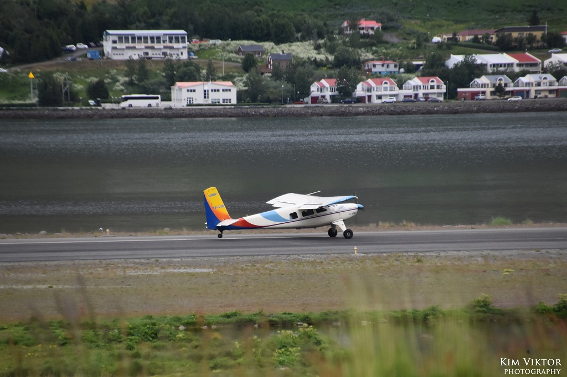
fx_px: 6376
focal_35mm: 405
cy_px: 188
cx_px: 284
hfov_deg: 5.1
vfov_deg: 3.4
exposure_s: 1/800
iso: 800
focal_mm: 270
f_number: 6.3
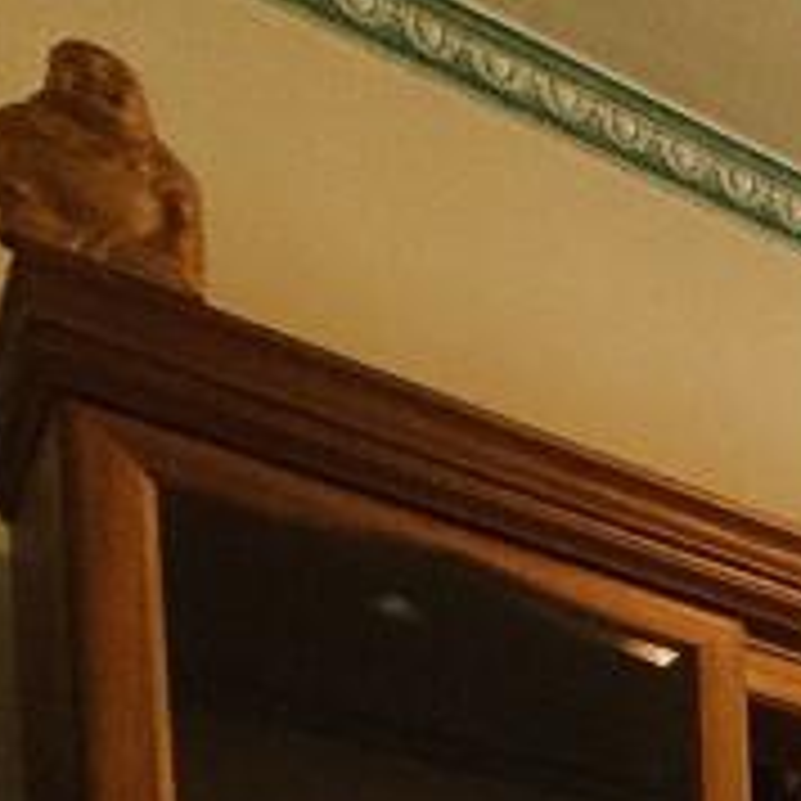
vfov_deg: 17.1
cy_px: 1647
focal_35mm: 71
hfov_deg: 13.1
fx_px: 1859
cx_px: 2160
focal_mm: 2.22
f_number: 2.2
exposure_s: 1/100
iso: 80
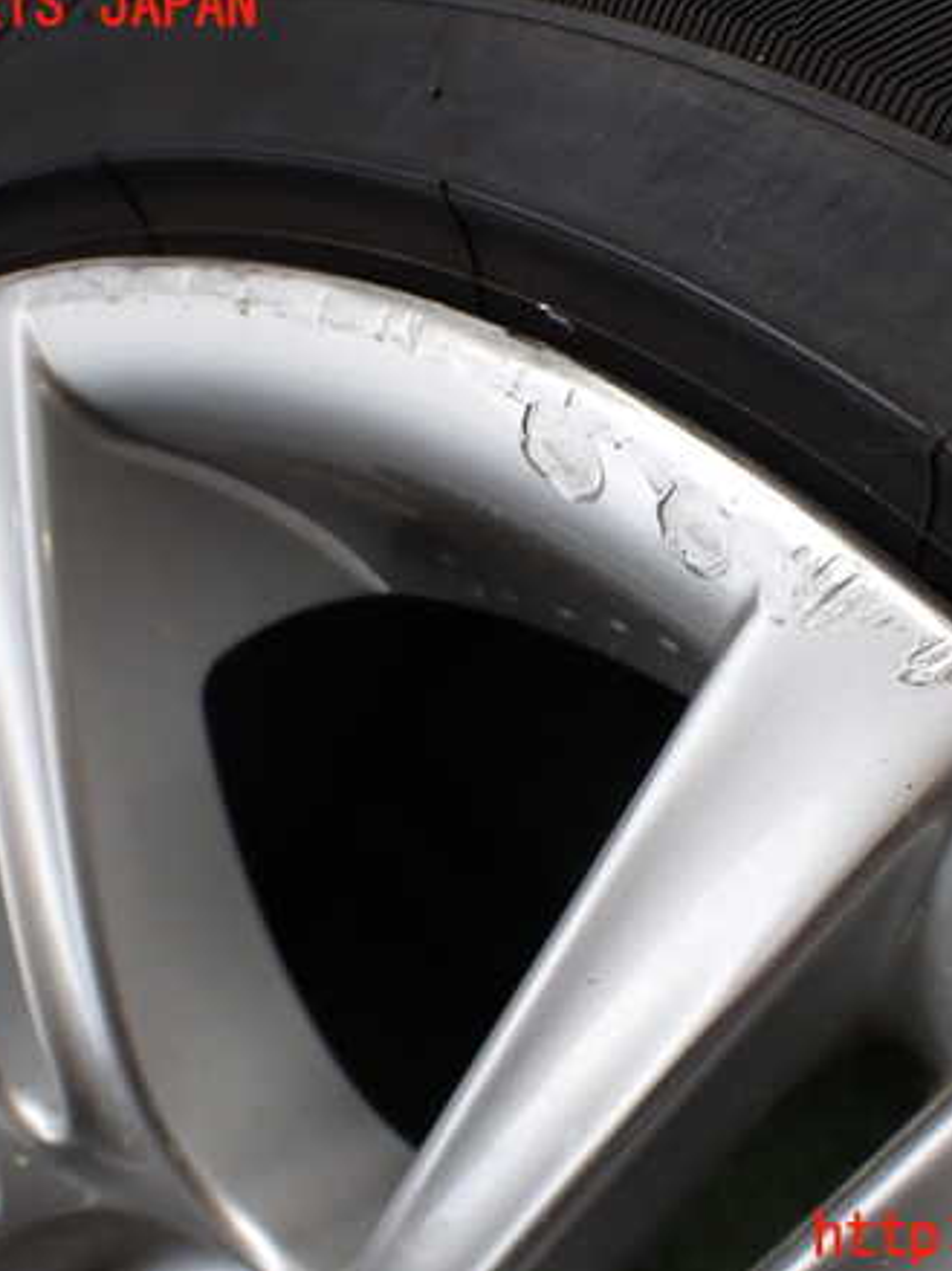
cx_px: 599
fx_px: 1504
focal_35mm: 41
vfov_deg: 45.8
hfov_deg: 34.9
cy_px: 622
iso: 100
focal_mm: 5.4
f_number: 3.2
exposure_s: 1/250
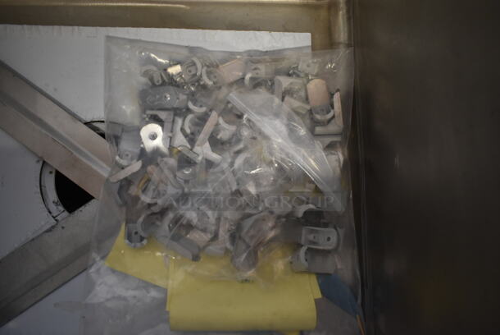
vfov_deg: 48.0
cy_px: 168
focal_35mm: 27
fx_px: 375
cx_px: 250
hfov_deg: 67.3
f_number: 3.5
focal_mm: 18
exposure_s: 1/30
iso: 1000
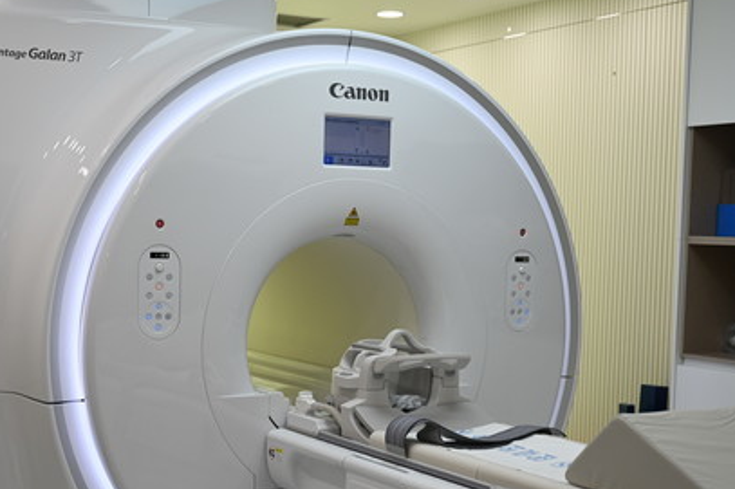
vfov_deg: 22.9
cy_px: 334
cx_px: 291
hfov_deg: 33.8
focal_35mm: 59
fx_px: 1204
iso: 400
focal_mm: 40
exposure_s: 1/250
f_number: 3.2
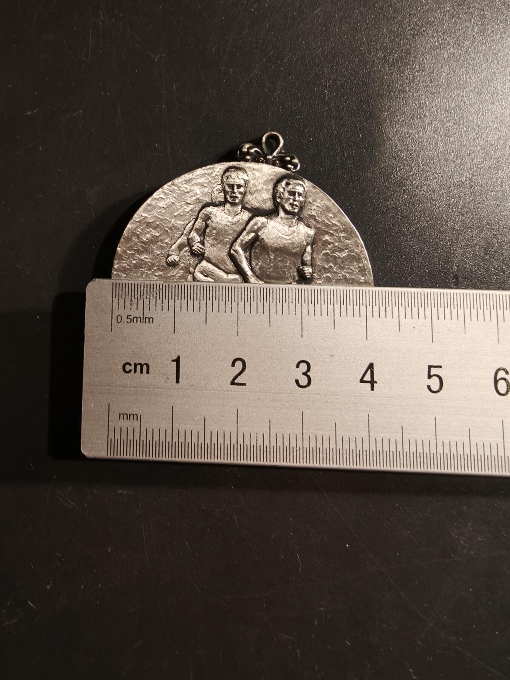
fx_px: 452
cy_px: 340
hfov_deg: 58.9
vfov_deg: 73.9
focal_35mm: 23
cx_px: 255
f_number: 2
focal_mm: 2.32
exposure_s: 1/100
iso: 125
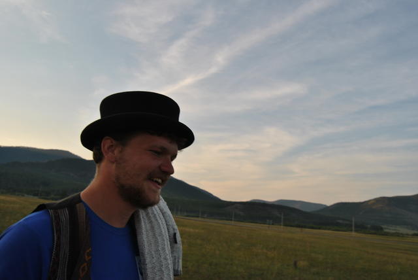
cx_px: 209
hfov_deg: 67.3
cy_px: 140
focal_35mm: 27
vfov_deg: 48.0
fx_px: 314
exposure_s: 1/160
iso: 100
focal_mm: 18
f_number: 6.3
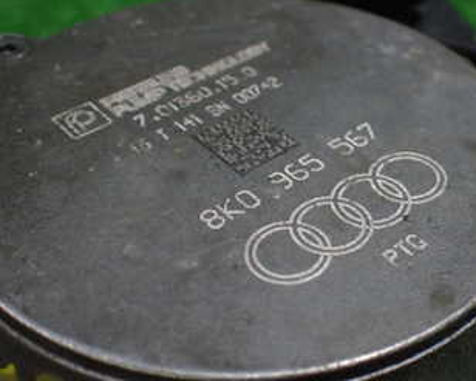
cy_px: 185
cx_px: 291
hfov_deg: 32.9
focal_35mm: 57
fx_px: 804
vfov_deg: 26.7
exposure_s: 1/125
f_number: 2.3
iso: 500
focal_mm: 5.4
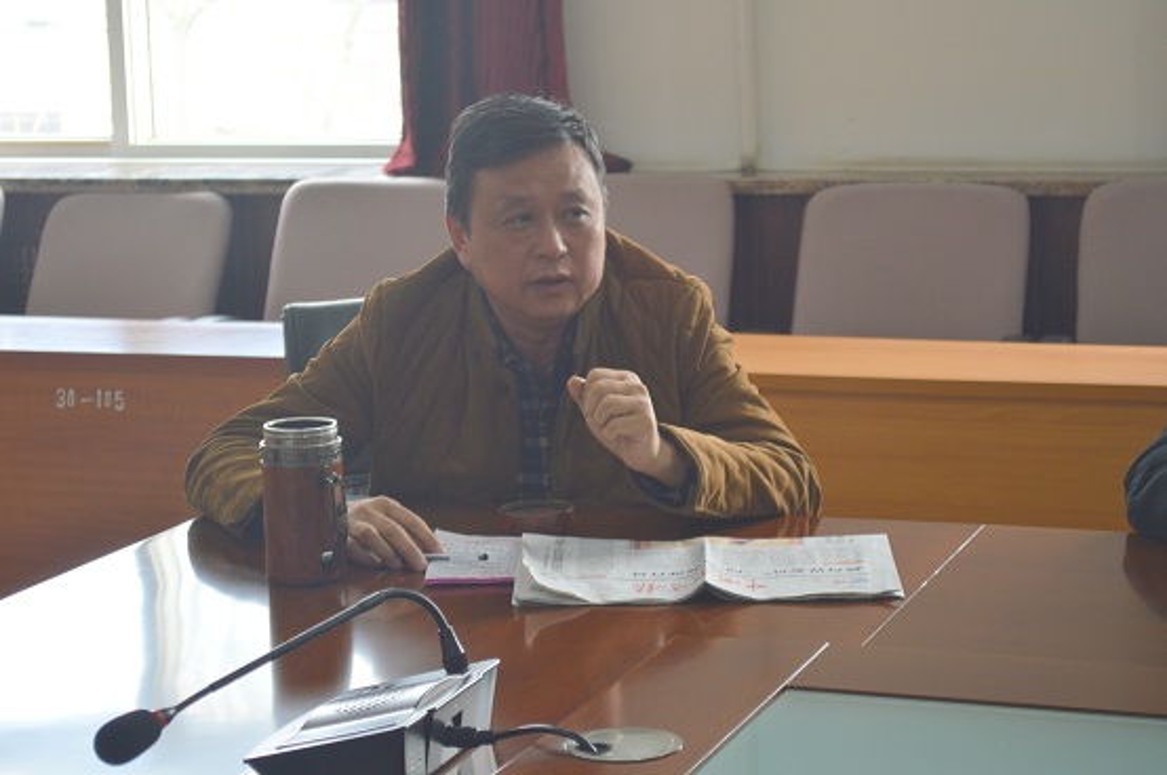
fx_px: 2671
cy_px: 388
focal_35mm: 82
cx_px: 584
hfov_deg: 24.6
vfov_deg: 16.5
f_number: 5.6
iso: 400
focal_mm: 55
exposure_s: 1/40
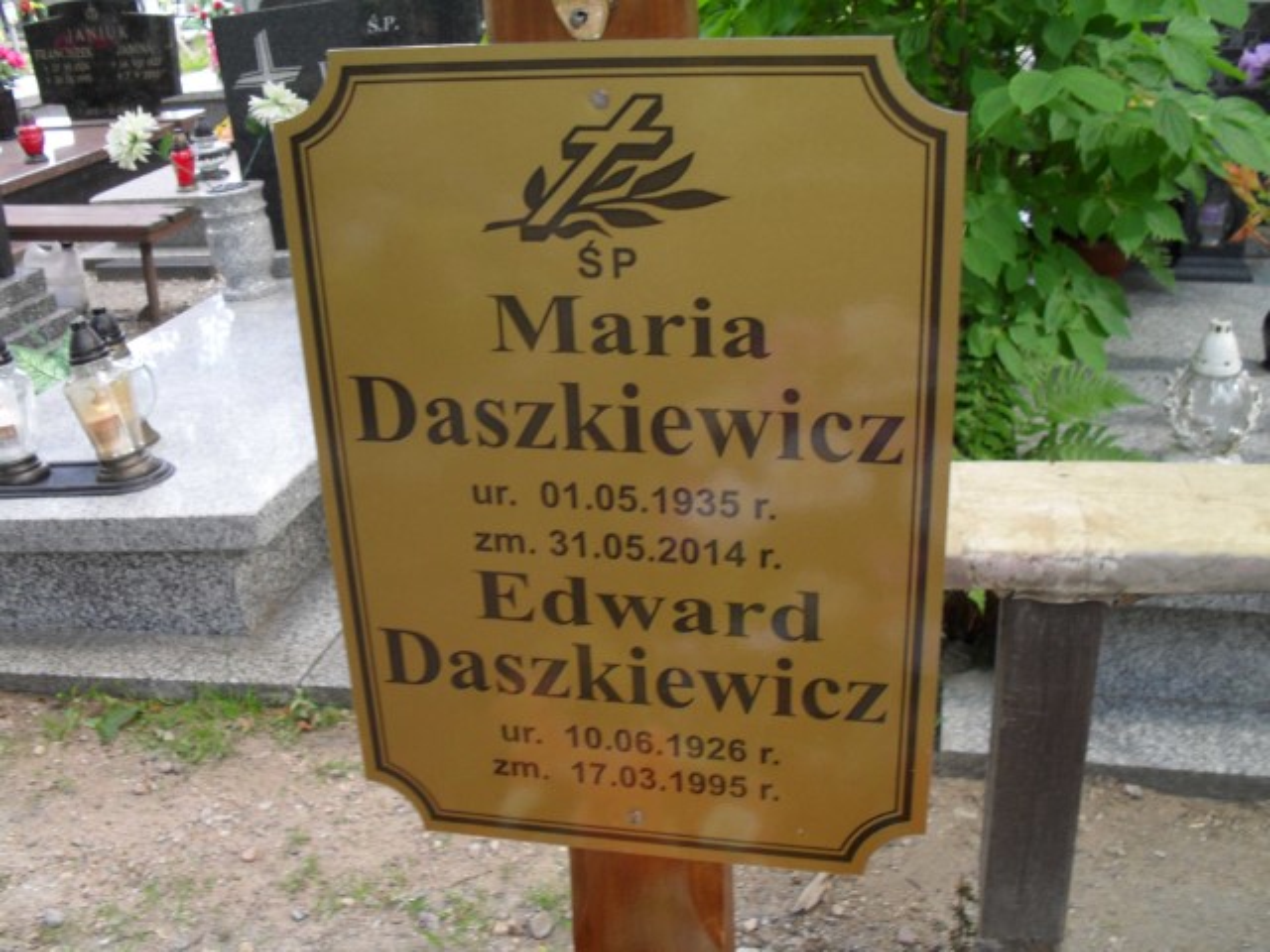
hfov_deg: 52.6
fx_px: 1284
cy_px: 476
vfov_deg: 40.7
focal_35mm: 35
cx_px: 635
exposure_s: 1/45
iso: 100
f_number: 3.2
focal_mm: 6.3
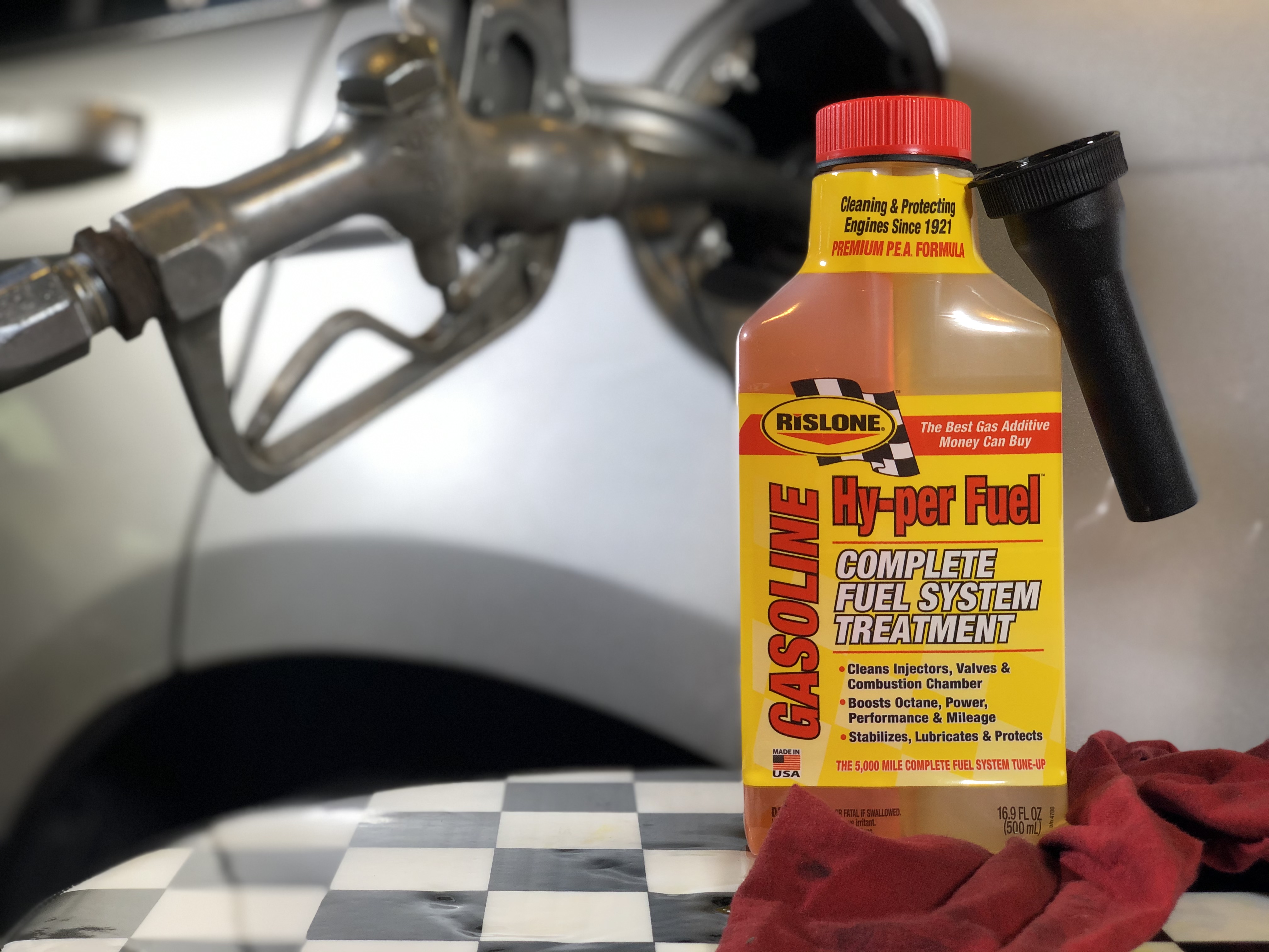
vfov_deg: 28.0
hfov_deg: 36.8
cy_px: 476
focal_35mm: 52
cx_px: 634
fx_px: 1906
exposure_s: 1/60
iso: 25
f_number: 2.4
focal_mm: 6
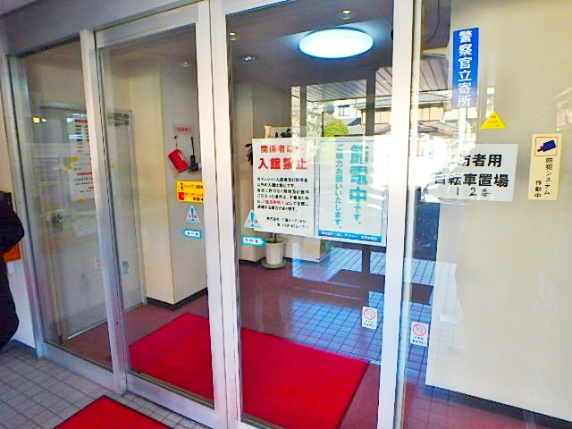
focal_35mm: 21
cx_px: 286
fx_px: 347
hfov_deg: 79.0
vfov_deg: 63.4
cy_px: 214
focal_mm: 3.7
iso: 125
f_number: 3.5
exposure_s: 1/80
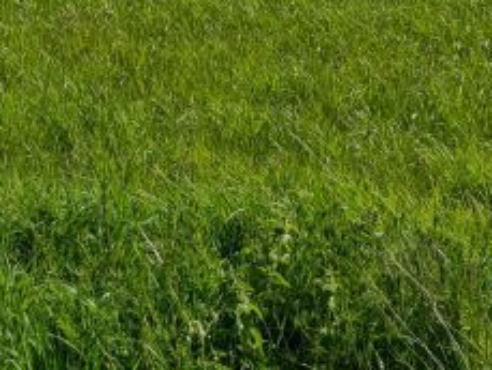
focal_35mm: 108
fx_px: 1536
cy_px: -390
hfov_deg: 15.4
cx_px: -415
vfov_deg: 12.1
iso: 50
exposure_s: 1/4016
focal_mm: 5.4
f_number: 1.8
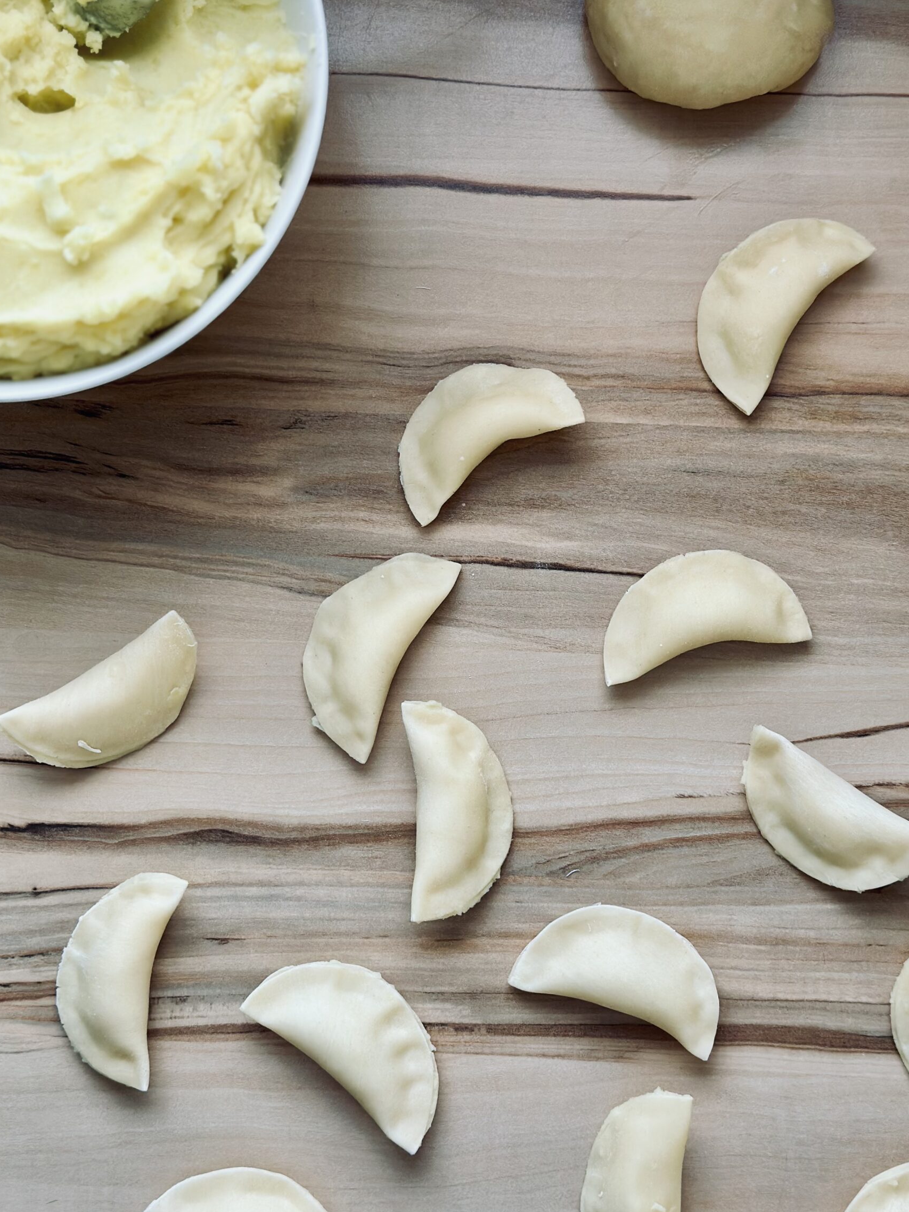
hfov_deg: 27.0
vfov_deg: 35.5
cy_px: 646
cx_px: 457
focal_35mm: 54
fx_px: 1891
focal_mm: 6.86
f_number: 1.78
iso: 125
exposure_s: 1/112
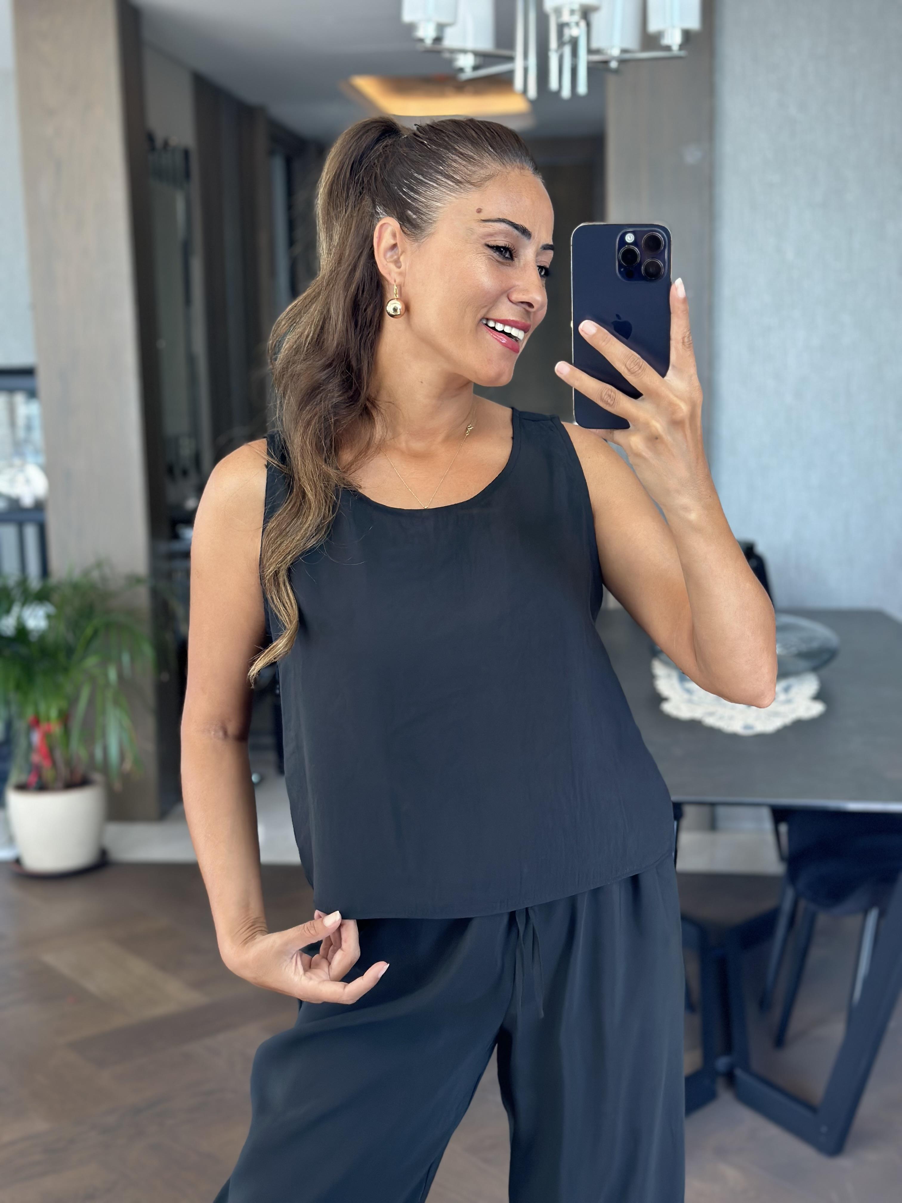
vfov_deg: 39.7
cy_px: 602
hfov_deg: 30.3
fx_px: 1668
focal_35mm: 48
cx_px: 451
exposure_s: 1/121
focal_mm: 6.86
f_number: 1.78
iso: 125
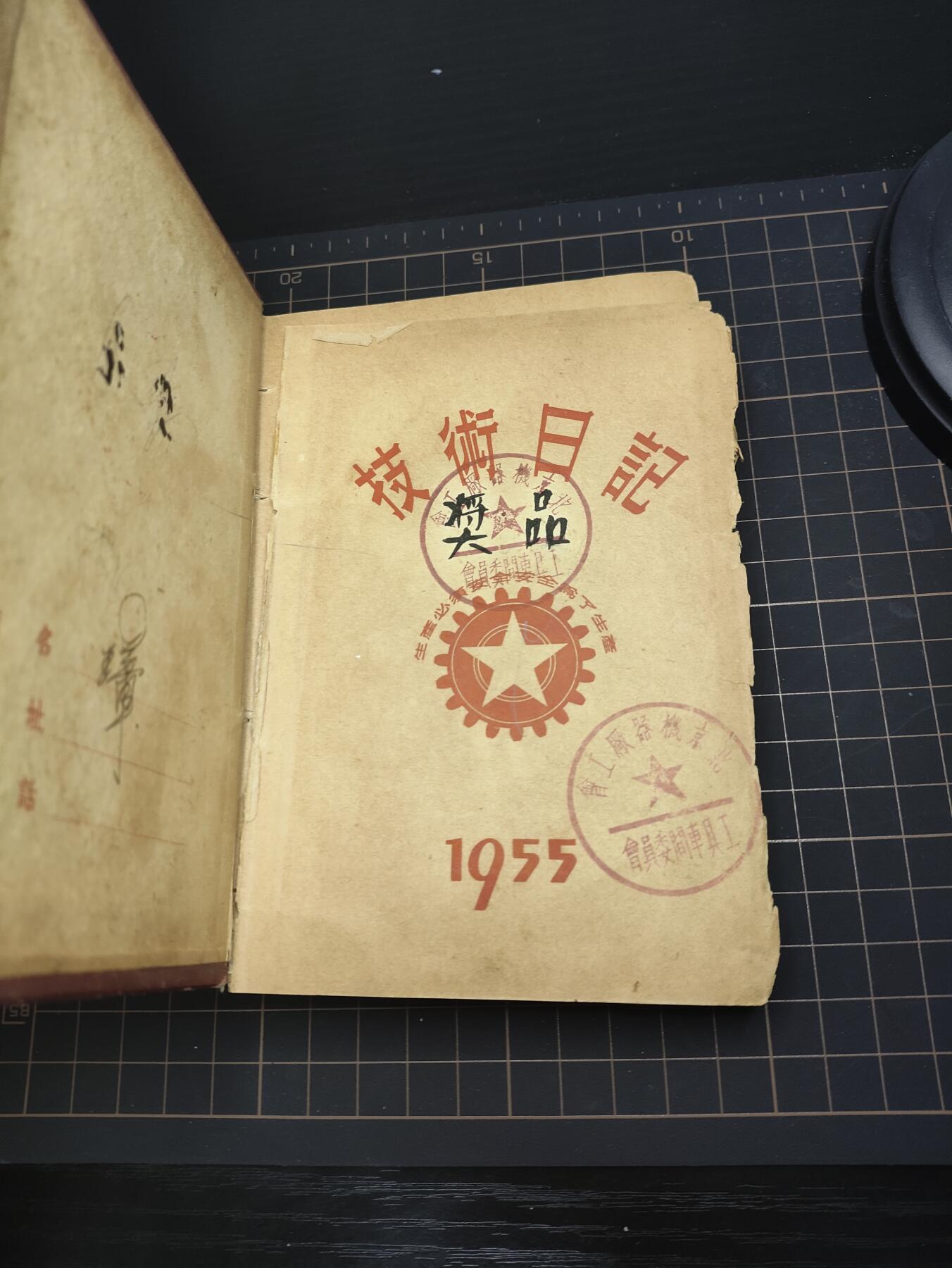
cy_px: 634
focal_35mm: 25
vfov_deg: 69.4
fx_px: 916
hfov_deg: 54.9
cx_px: 476
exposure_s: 1/29.1
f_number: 1.79
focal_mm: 4.71
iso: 200
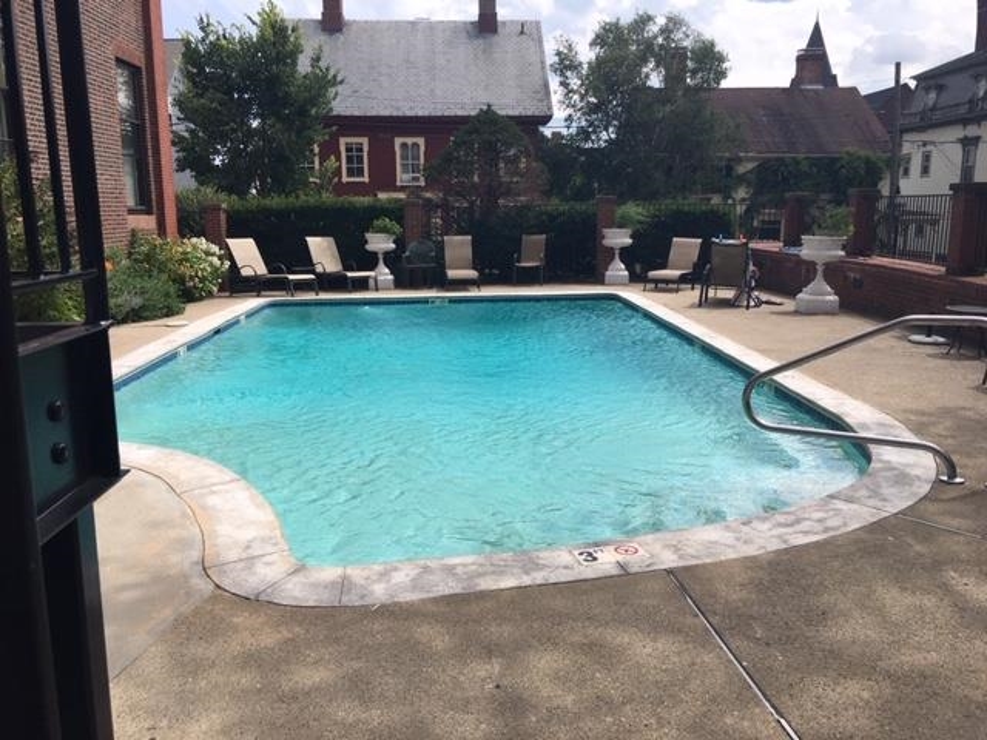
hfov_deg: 61.7
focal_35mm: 29
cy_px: 370
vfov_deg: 48.2
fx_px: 827
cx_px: 494
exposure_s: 1/1603
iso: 25
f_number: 2.2
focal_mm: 4.15
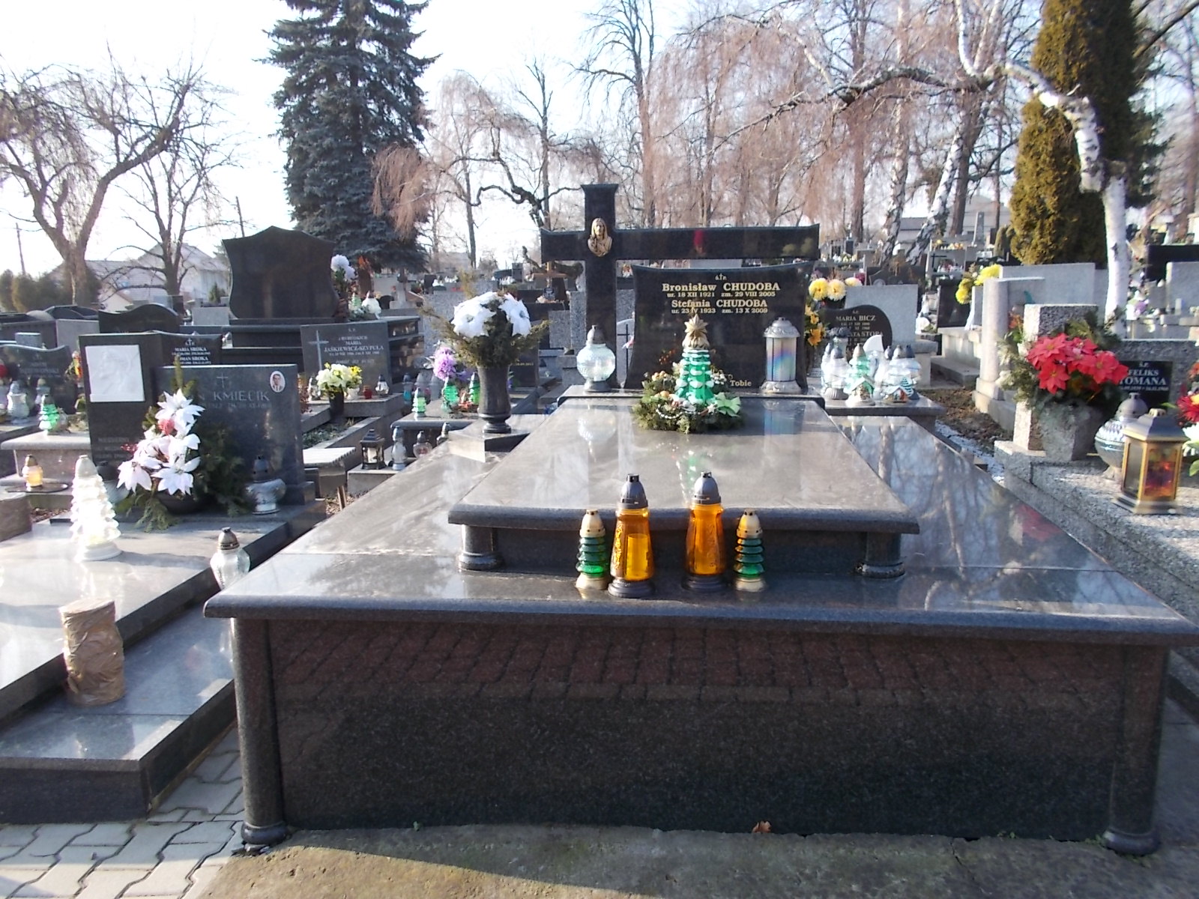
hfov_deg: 67.3
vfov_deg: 53.1
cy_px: 450
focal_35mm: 26
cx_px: 600
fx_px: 901
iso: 80
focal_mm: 4.6
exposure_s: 1/200
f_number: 3.2
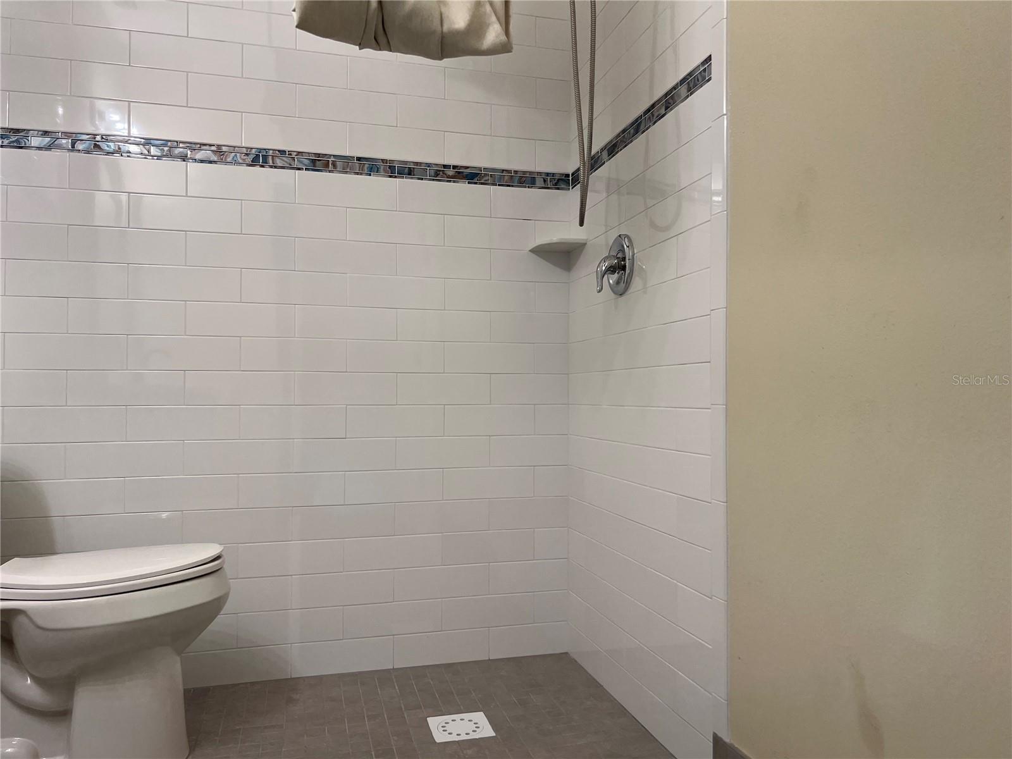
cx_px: 506
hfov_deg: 67.3
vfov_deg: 53.1
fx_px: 760
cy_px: 380
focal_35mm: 26
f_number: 1.5
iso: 100
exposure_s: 1/120
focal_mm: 5.7
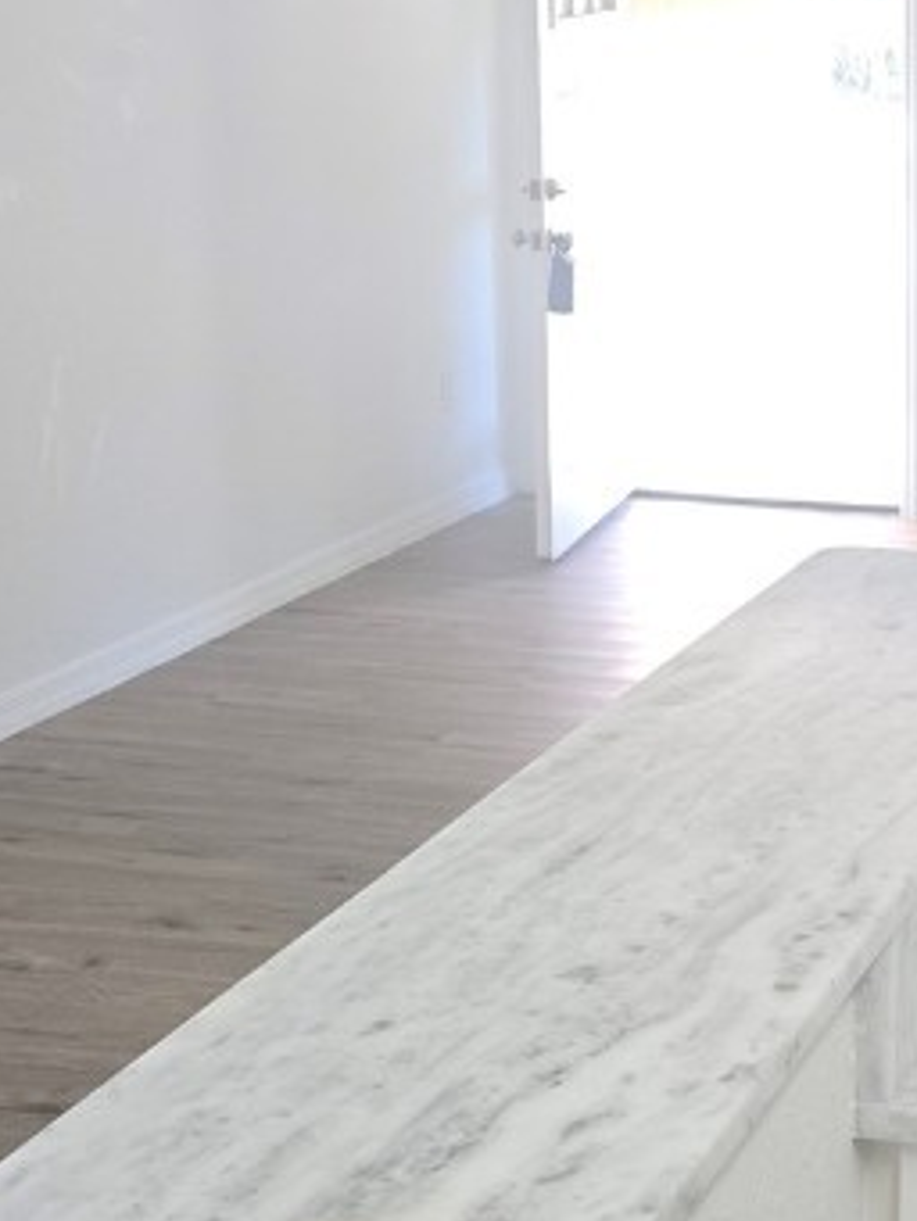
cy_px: 401
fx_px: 2436
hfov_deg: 19.2
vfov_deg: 28.0
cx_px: 1290
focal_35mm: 69
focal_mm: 6.3
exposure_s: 1/120
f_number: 1.7
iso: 200
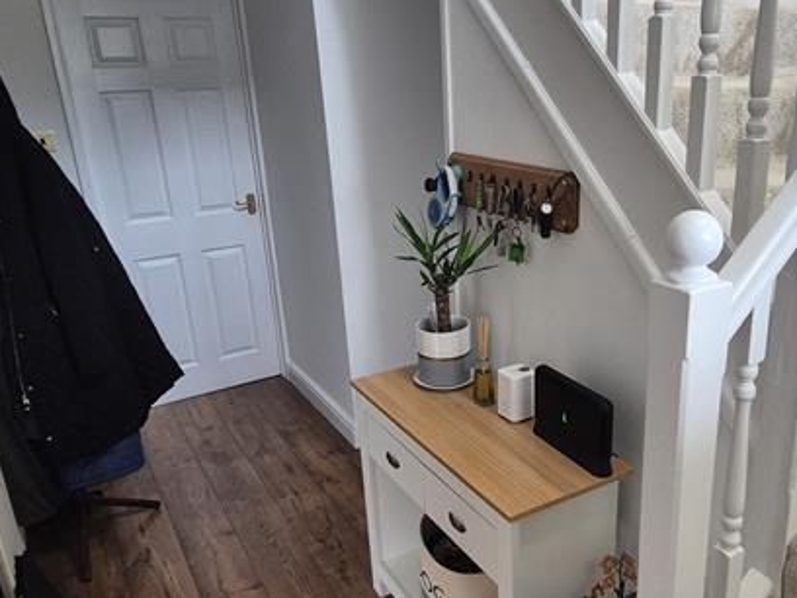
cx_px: 497
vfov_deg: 48.1
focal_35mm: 29
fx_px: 668
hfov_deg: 60.9
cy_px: 337
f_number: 2.2
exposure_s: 1/50
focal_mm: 2.2
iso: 320
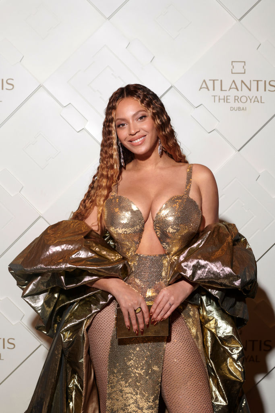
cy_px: 206
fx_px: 664
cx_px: 138
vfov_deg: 34.5
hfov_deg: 23.4
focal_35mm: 58
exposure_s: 1/200
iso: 500
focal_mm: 58
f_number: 7.1
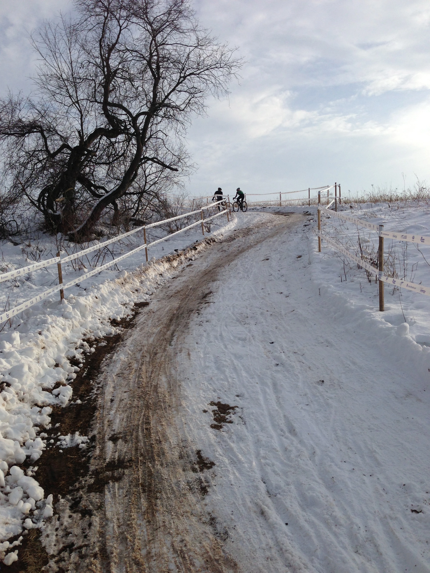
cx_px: 215
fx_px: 547
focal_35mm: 33
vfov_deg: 55.4
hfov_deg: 42.9
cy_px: 286
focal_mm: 4.13
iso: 50
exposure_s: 1/2710
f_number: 2.4
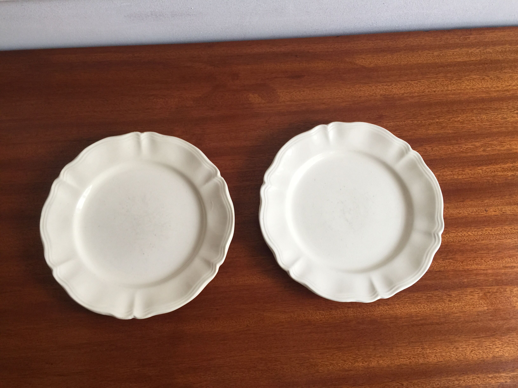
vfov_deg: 48.2
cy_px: 194
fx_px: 434
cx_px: 259
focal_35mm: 29
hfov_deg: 61.7
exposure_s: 1/33
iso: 40
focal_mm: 4.15
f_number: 2.2
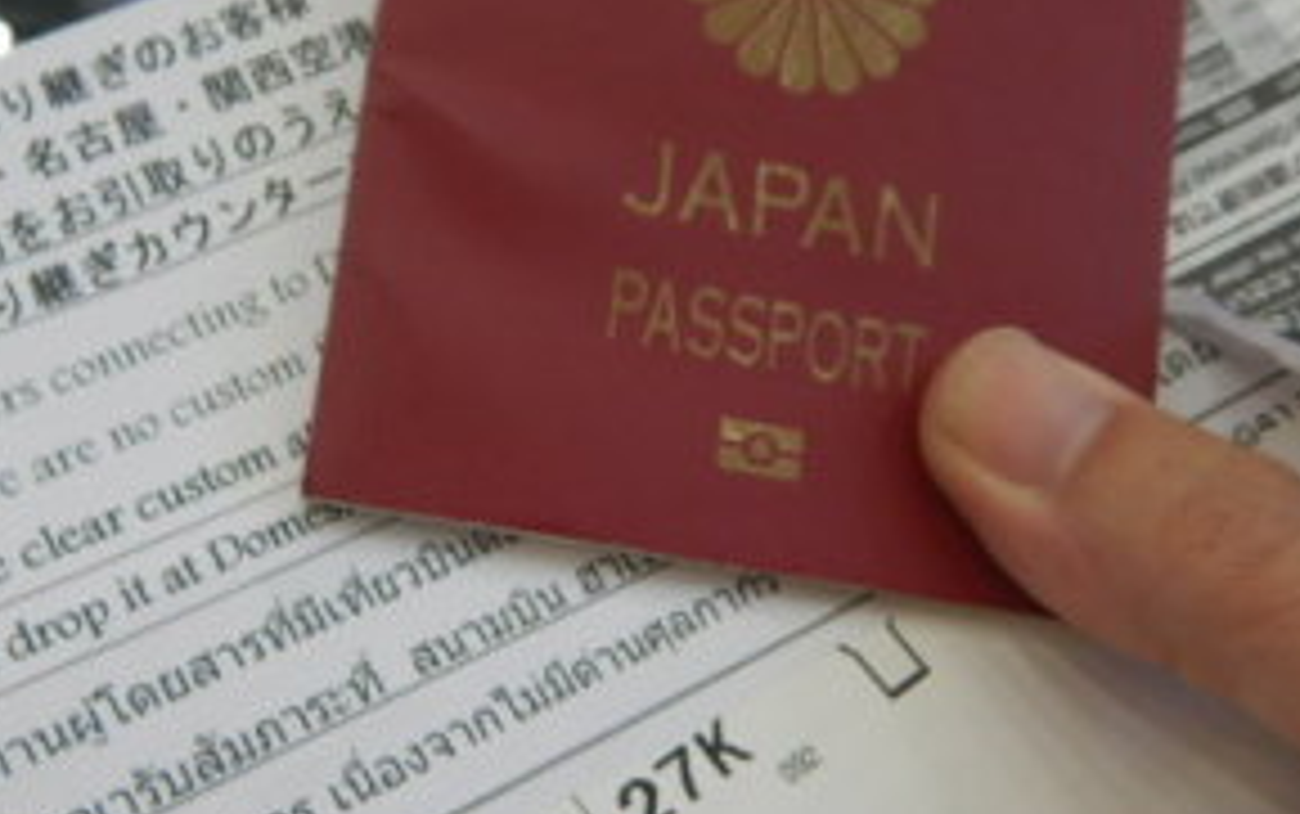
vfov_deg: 29.2
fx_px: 1560
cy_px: 497
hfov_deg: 45.0
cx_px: 513
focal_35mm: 44
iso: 200
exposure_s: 1/30
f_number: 2.8
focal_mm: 4.3
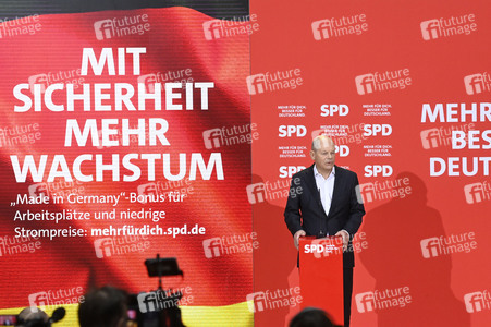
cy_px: 164
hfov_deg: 8.2
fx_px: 3407
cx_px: 246
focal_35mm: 250
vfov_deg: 5.5
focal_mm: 250
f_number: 5.6
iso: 8000
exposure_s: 1/1000
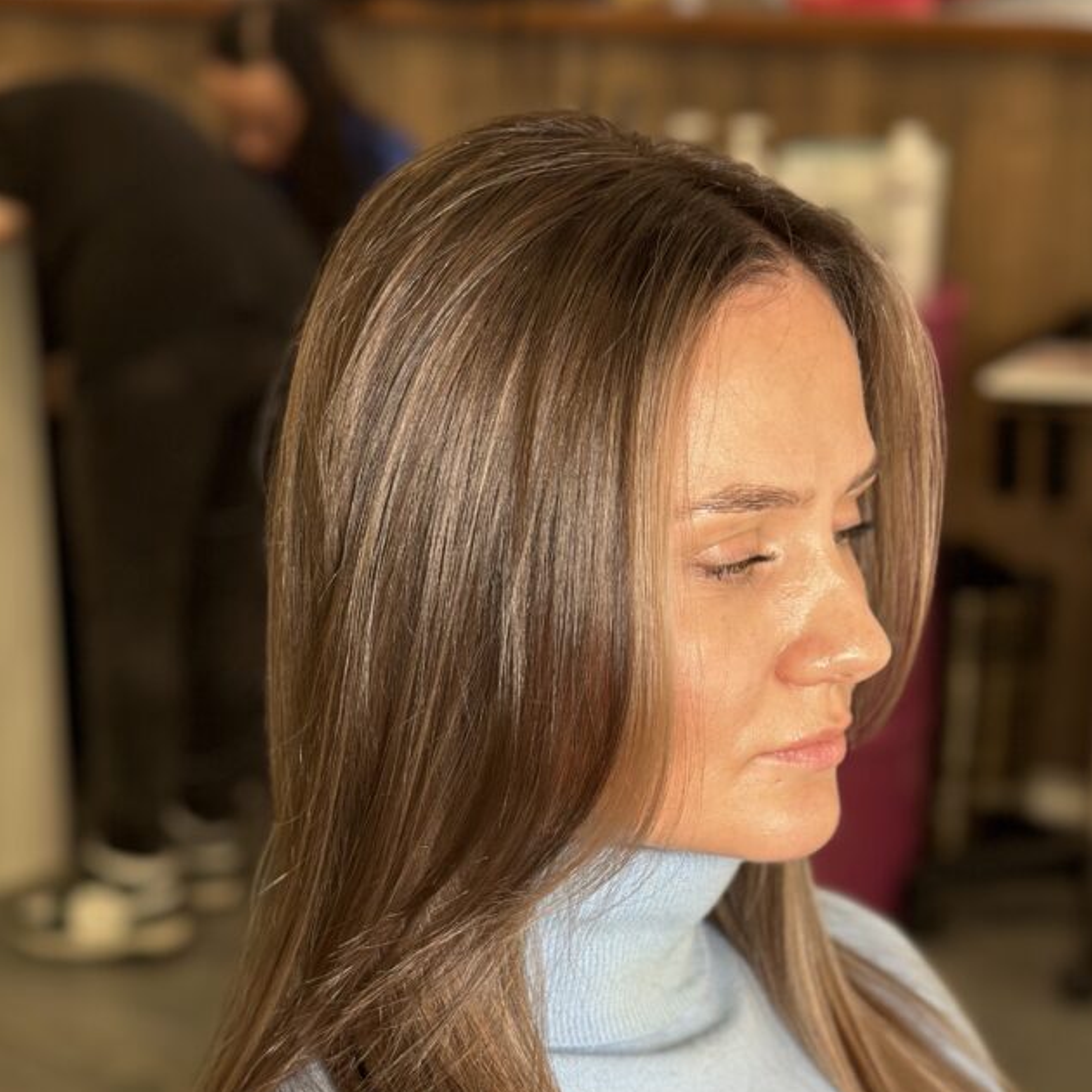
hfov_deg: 25.0
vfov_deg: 24.6
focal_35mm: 69
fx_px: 2463
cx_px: 608
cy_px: 865
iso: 80
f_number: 1.78
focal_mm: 6.86
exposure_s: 1/138
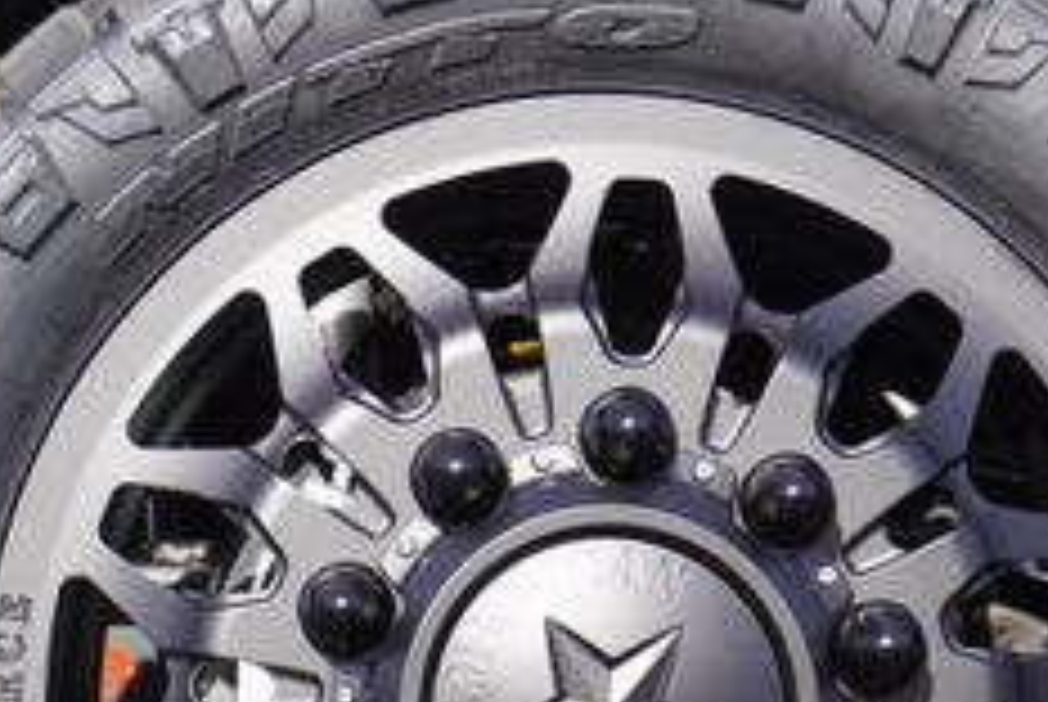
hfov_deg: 14.6
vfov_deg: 9.8
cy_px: 693
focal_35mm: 140
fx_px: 4081
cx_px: 580
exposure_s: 1/100
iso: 100
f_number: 8
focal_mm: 34
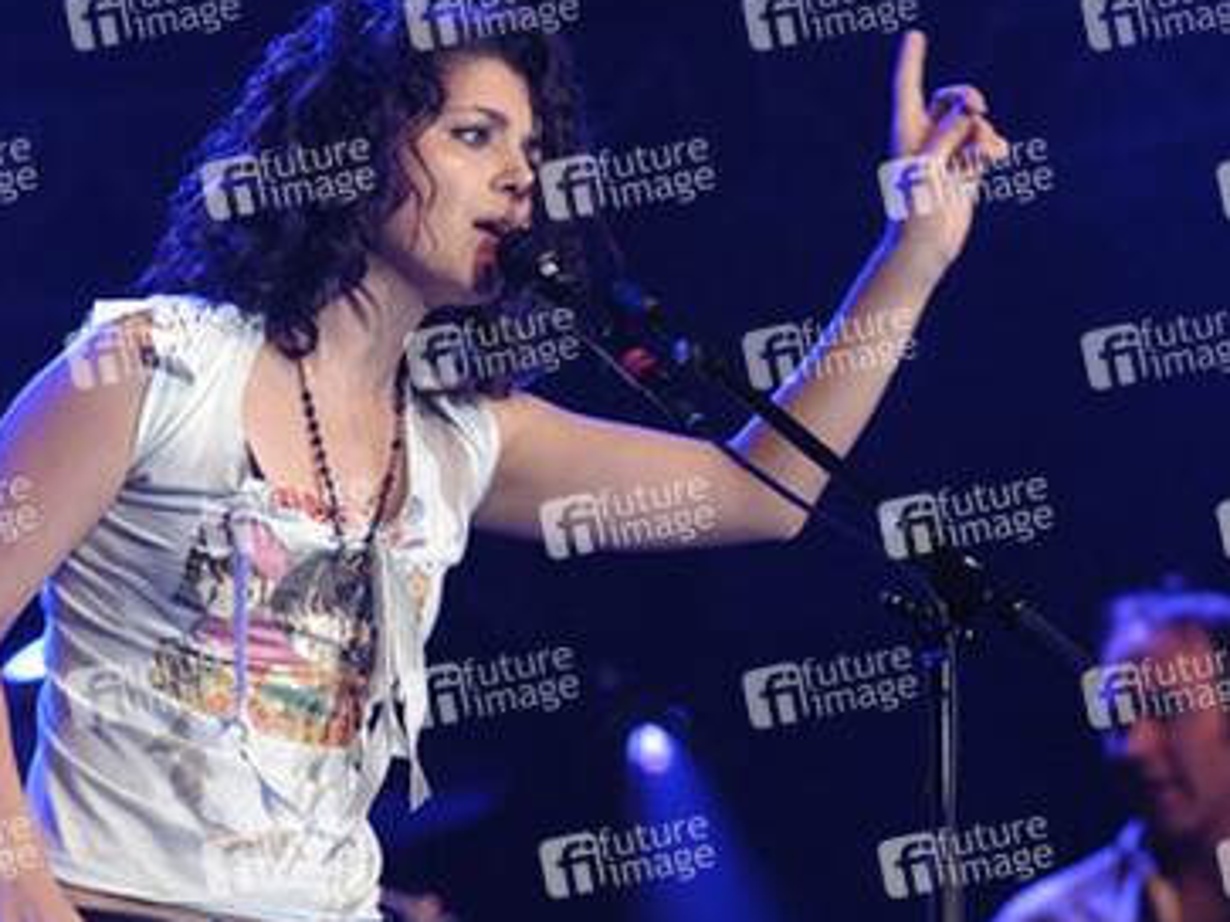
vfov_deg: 4.7
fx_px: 11139
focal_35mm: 314
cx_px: 537
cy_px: 434
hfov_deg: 6.3
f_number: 4
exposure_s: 1/125
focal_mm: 175
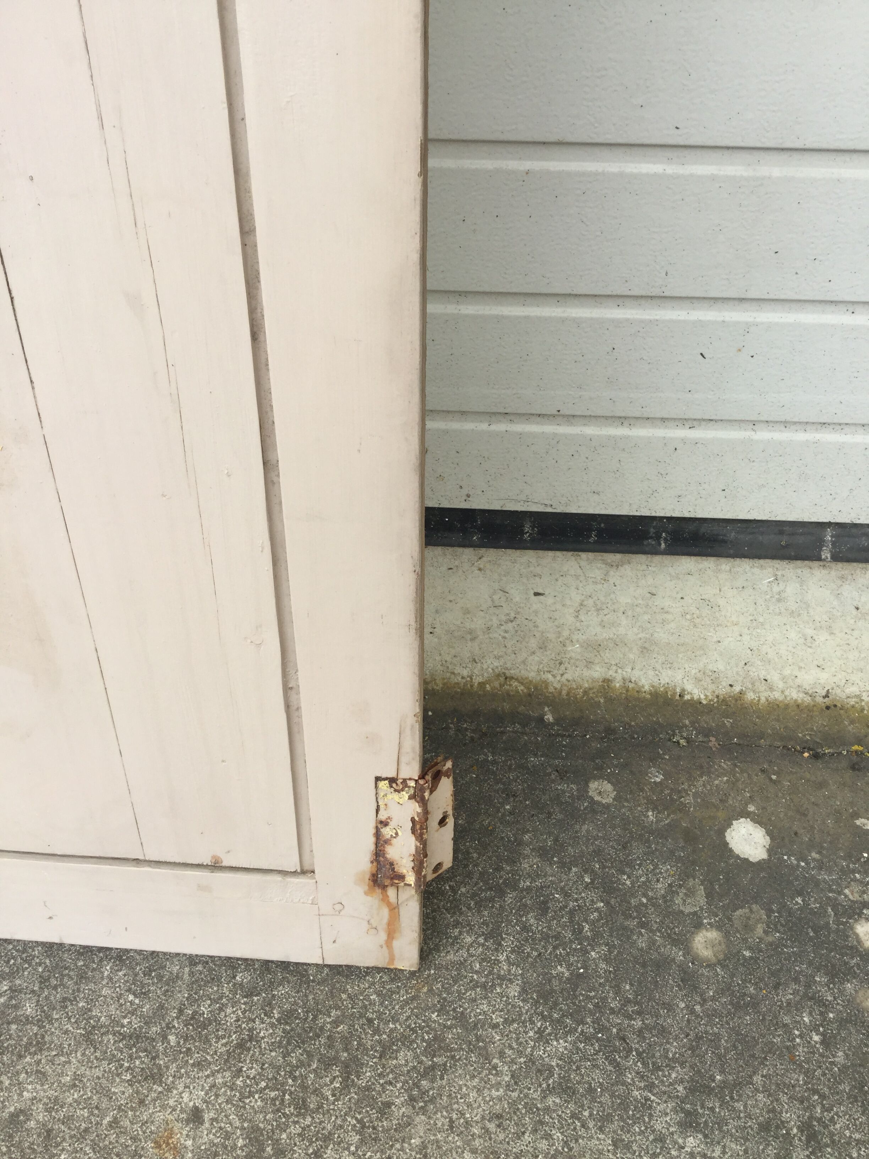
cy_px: 580
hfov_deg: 45.4
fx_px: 1038
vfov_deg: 58.4
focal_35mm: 31
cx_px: 434
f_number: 2.4
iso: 25
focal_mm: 3.3
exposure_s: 1/310
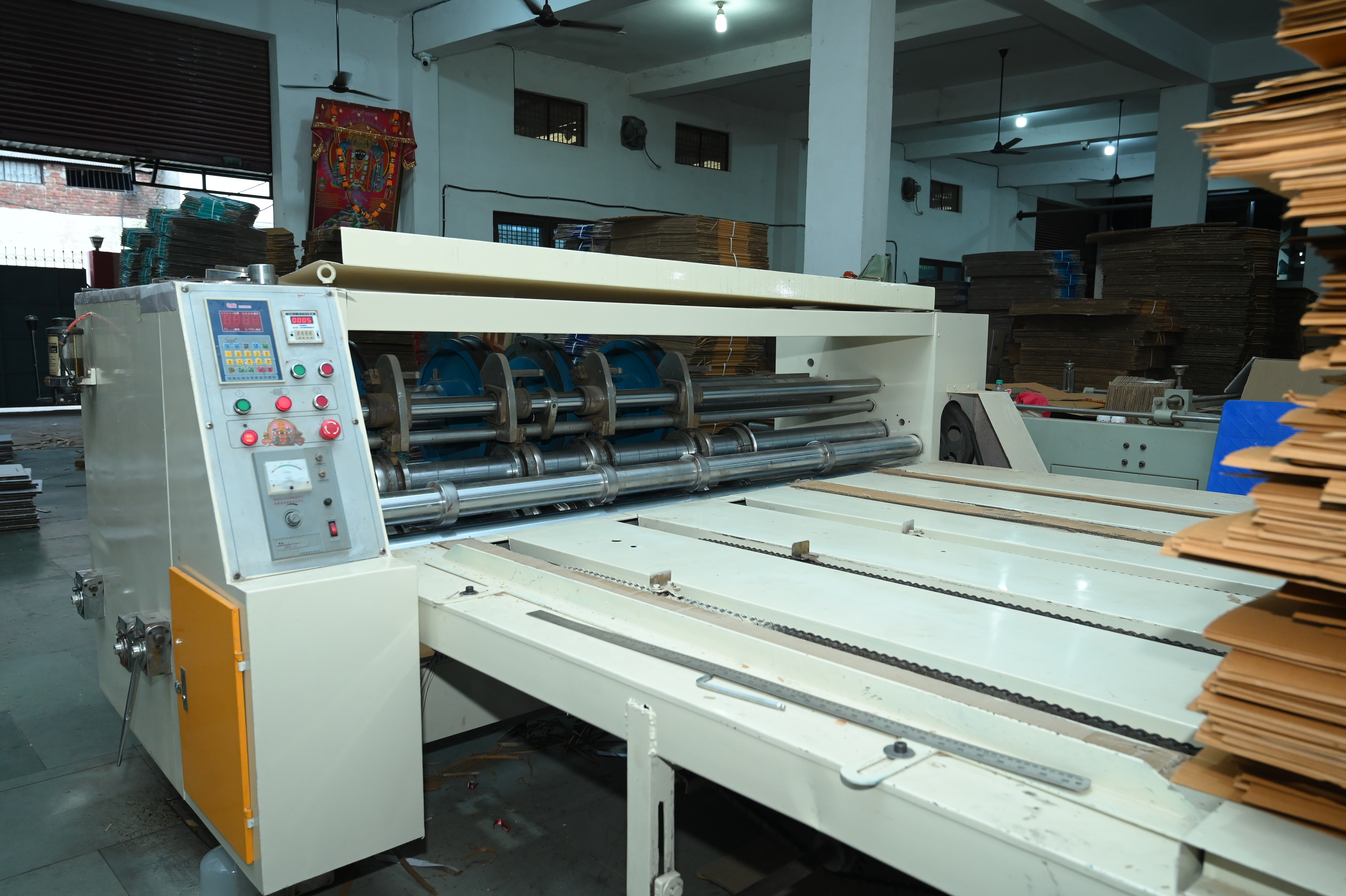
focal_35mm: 26
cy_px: 448
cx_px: 673
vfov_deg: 48.7
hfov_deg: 68.4
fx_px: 990
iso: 2000
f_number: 5.6
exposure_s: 1/160
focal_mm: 26.5
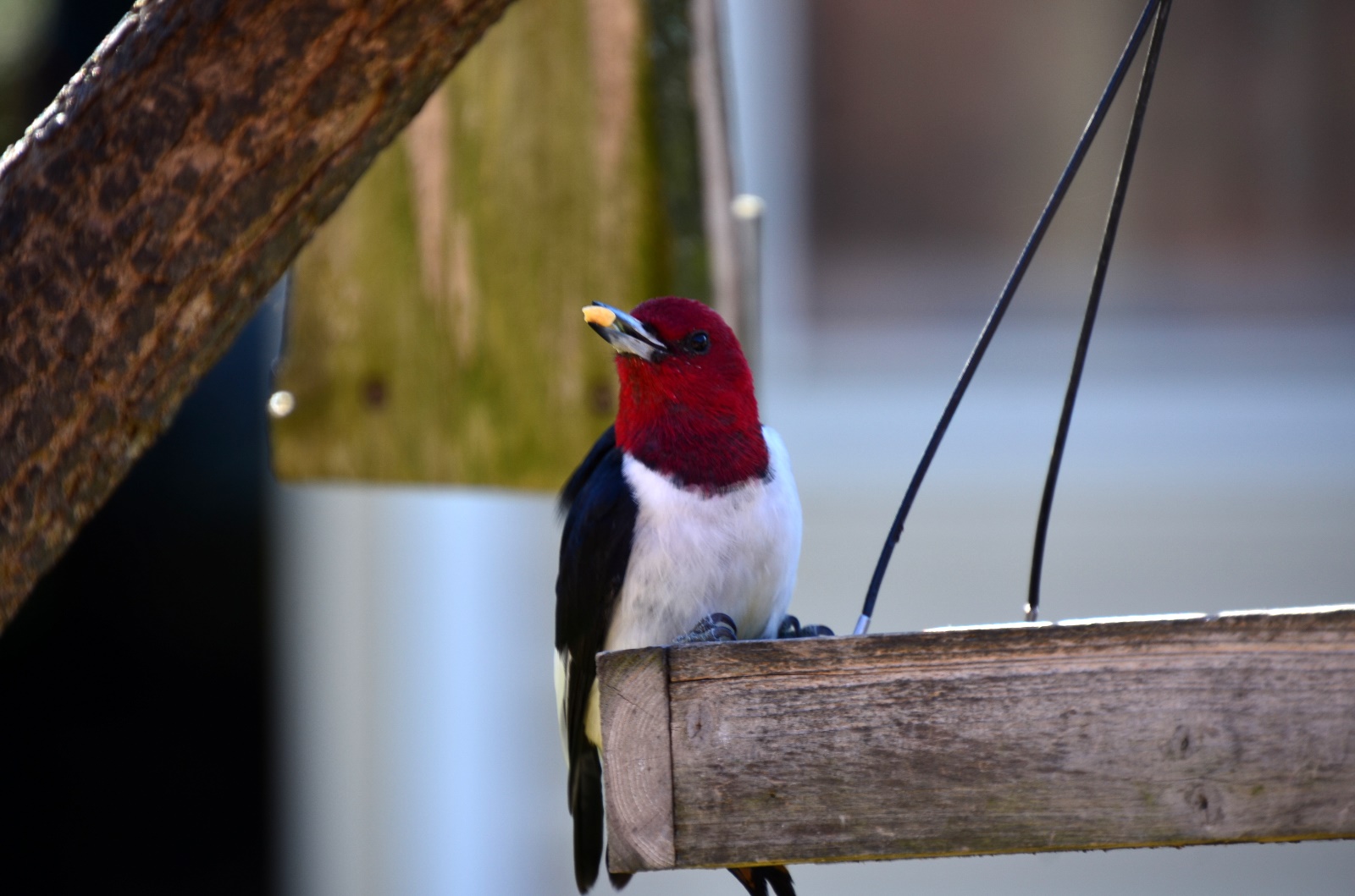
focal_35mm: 600
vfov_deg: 2.3
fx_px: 22532
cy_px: 448
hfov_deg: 3.4
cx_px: 678
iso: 100
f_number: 6.3
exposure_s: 1/40
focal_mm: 400
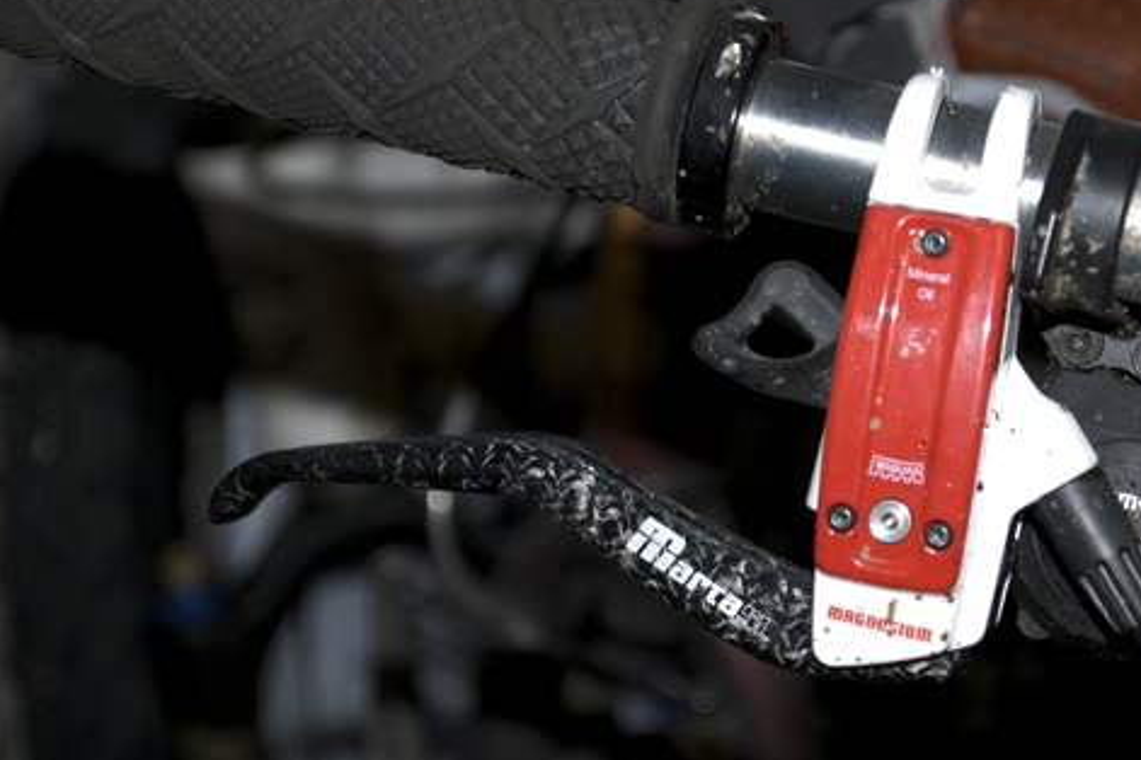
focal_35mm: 106
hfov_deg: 19.2
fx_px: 3359
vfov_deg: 12.9
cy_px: 364
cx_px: 753
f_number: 5.6
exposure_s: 1/60
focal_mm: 52
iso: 200
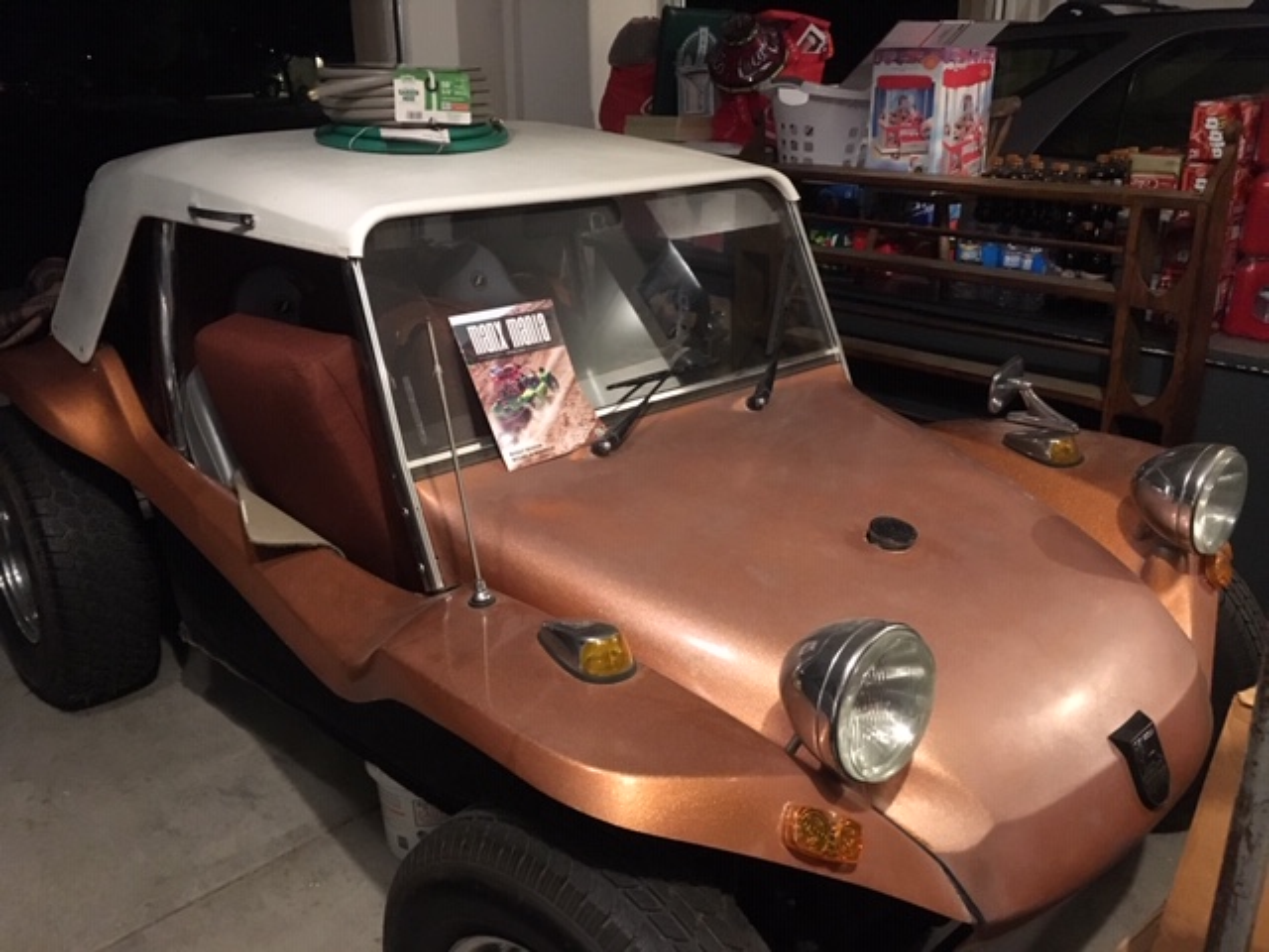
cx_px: 634
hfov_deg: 61.7
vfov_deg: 48.2
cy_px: 476
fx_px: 1063
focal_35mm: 29
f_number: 2.2
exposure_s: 1/15
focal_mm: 4.15
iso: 320
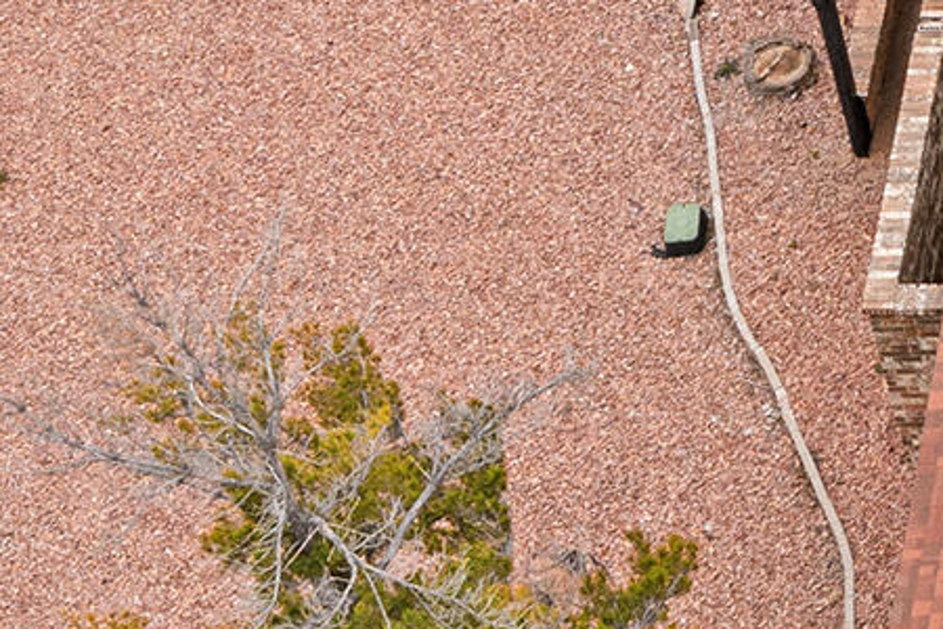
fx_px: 4400
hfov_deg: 11.3
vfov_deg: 8.1
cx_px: 1754
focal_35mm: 168
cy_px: 7
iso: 100
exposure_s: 1/240
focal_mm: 10.26
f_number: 5
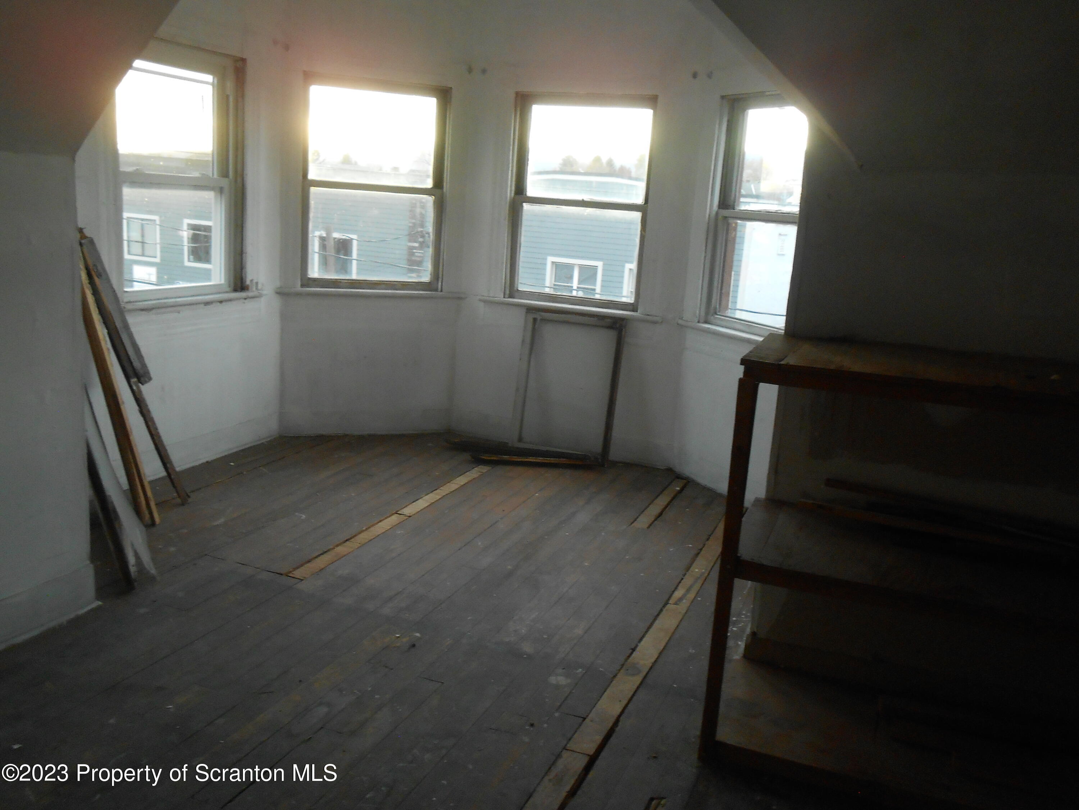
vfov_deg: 46.8
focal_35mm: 30
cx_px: 540
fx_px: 935
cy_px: 405
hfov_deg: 60.0
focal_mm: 5.3
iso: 250
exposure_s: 1/30
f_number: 3.8
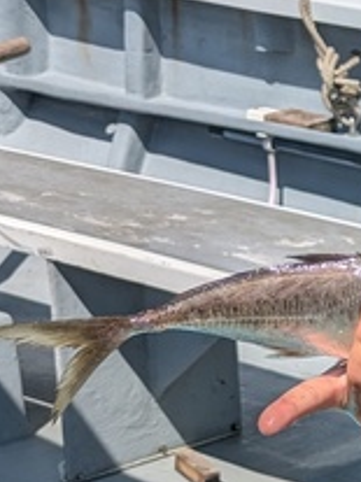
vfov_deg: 19.1
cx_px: 652
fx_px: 1434
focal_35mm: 103
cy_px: 278
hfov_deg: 13.0
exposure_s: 1/3086
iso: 48
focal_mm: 5.43
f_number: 1.89
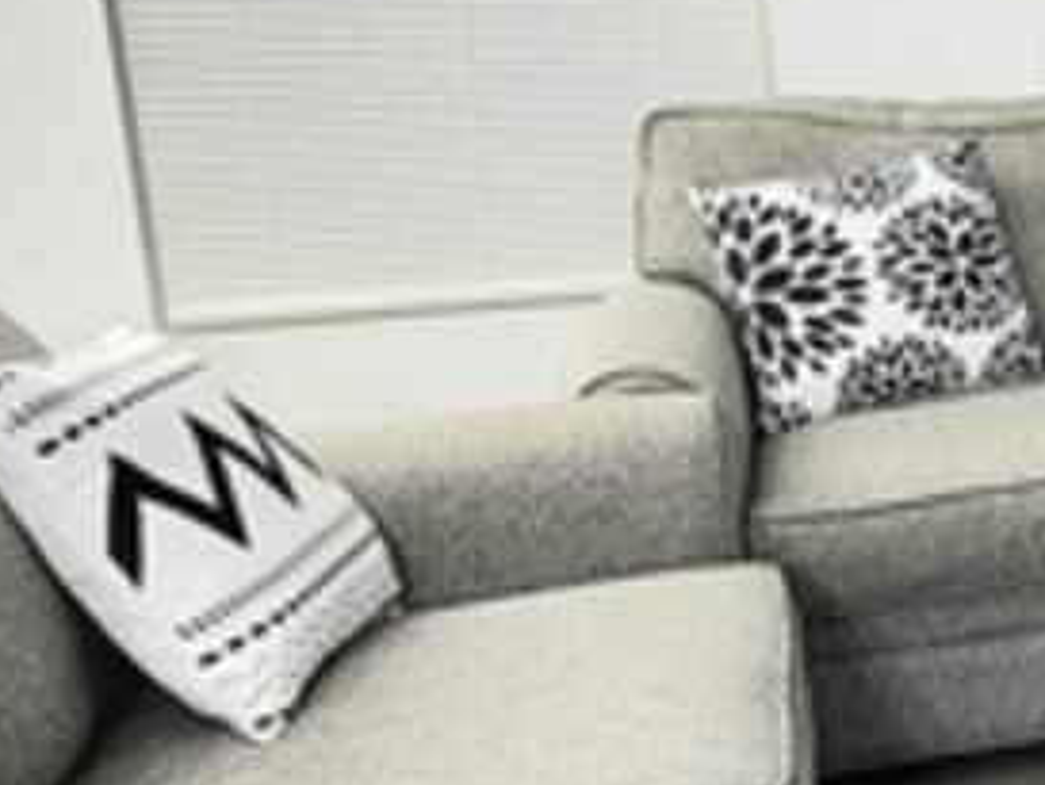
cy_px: 310
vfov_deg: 24.0
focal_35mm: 61
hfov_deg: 22.8
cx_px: 1730
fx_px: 1842
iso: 320
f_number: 2.2
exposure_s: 1/30
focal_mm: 2.2
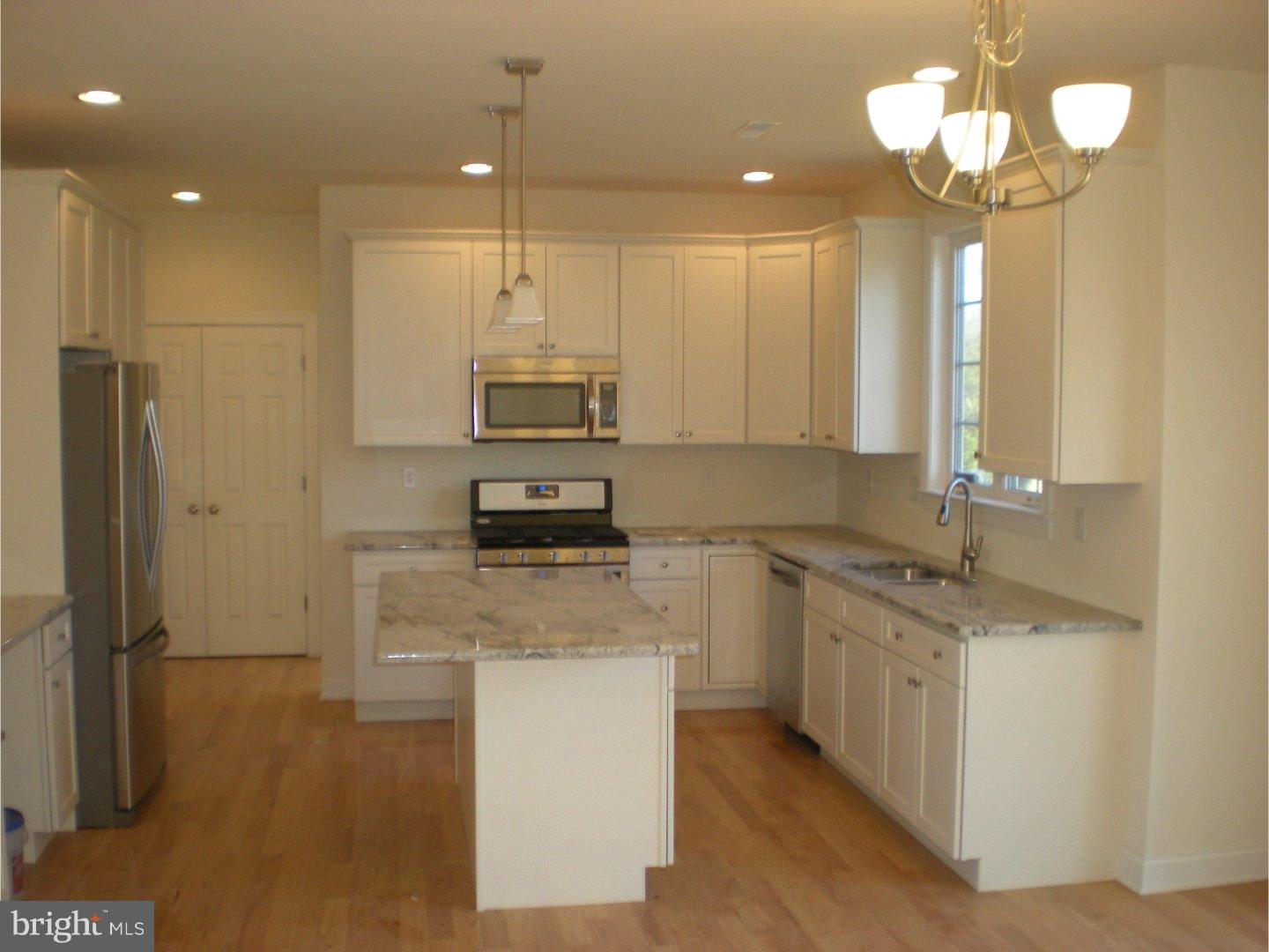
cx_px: 634
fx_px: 1393
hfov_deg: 49.0
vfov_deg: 37.7
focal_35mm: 38
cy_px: 476
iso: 141
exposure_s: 1/61
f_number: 3.1
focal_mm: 6.3
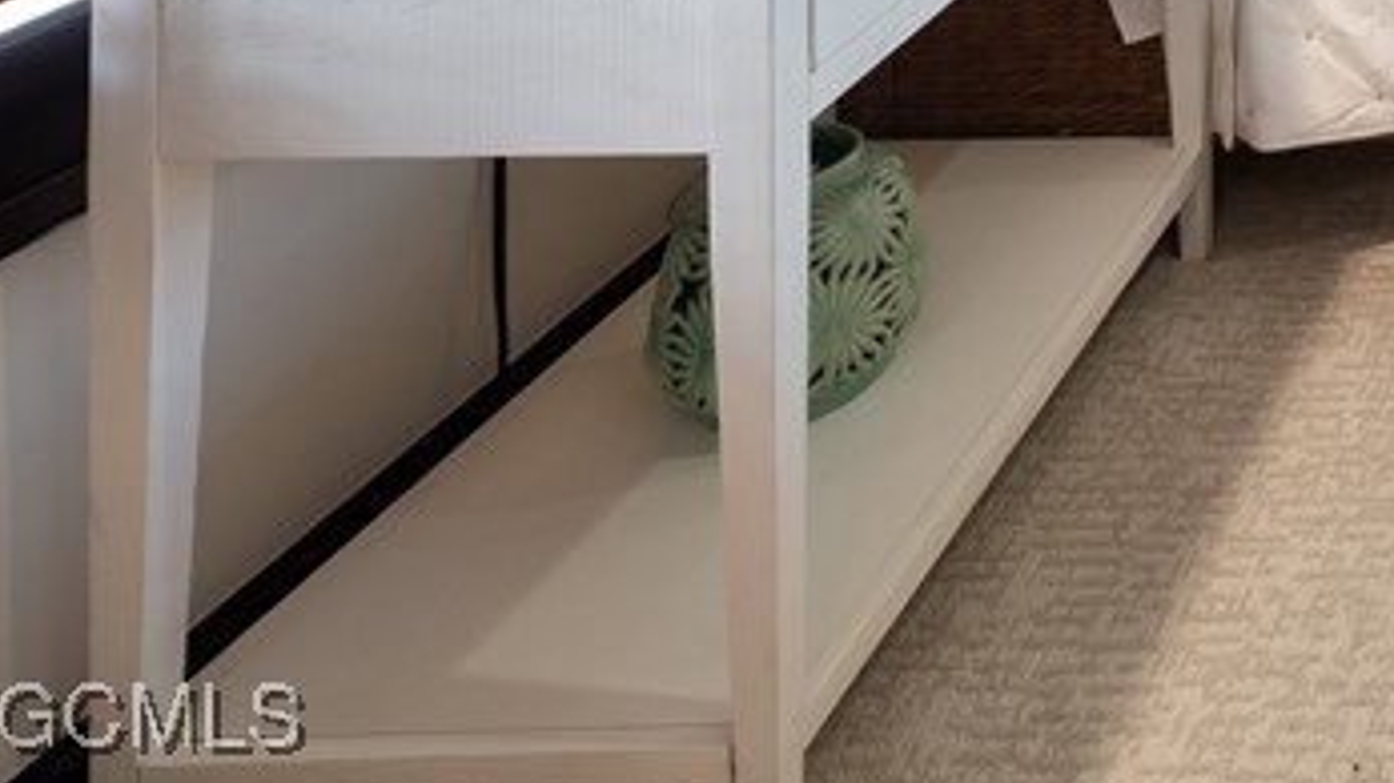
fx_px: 1663
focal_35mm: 45
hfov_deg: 30.6
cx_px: 1977
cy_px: -735
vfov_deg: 18.6
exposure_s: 1/4
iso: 200
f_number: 7.1
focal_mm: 7
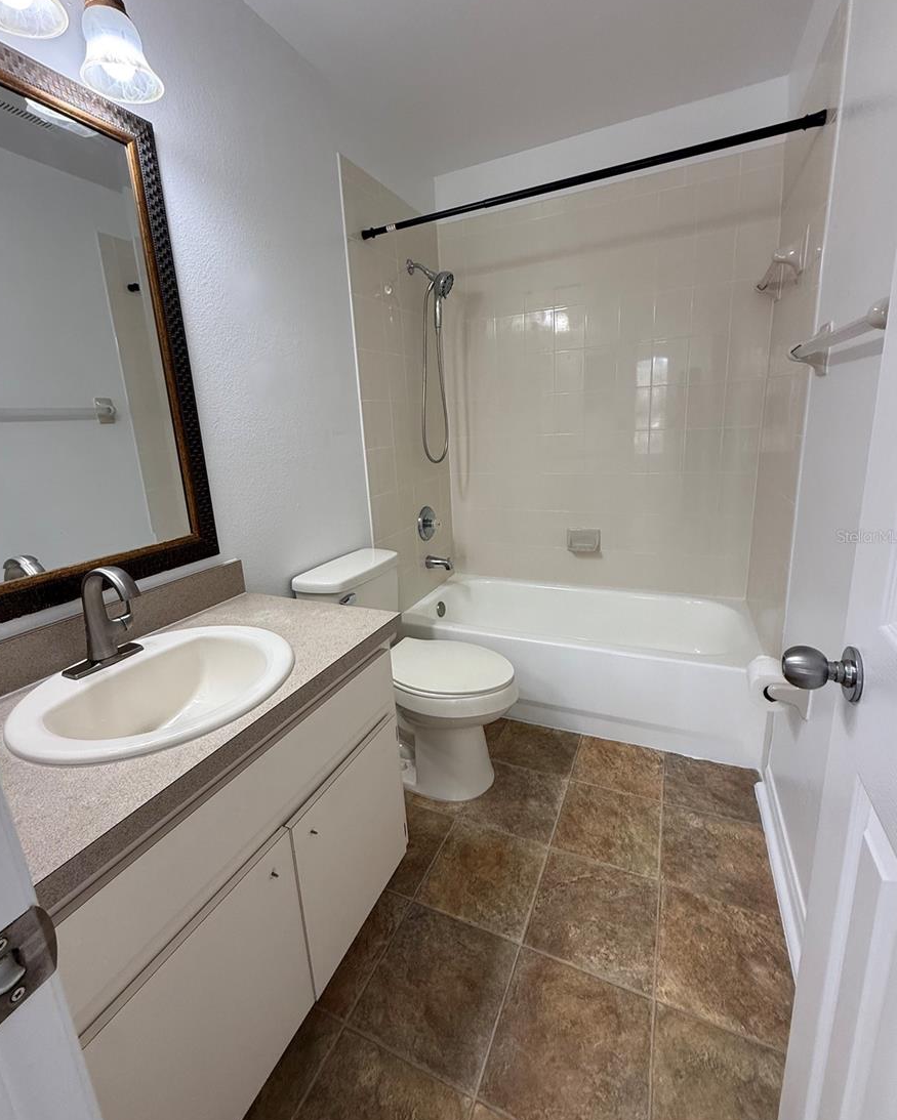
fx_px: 498
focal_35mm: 15
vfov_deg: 96.7
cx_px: 448
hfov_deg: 84.1
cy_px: 536
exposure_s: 1/120
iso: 160
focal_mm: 2.22
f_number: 2.2
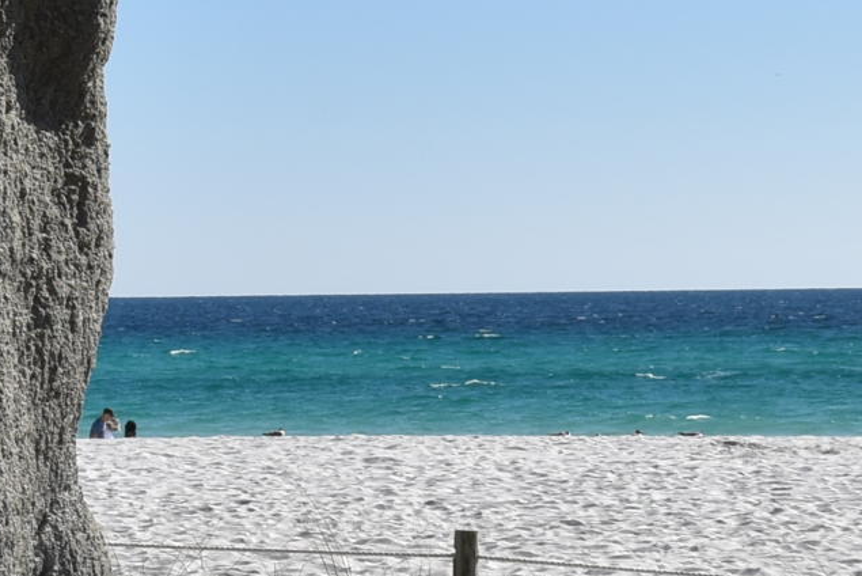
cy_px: 467
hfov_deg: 12.0
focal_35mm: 170
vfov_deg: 8.1
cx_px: 715
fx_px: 4072
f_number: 11
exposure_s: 1/200
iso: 100
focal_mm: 24
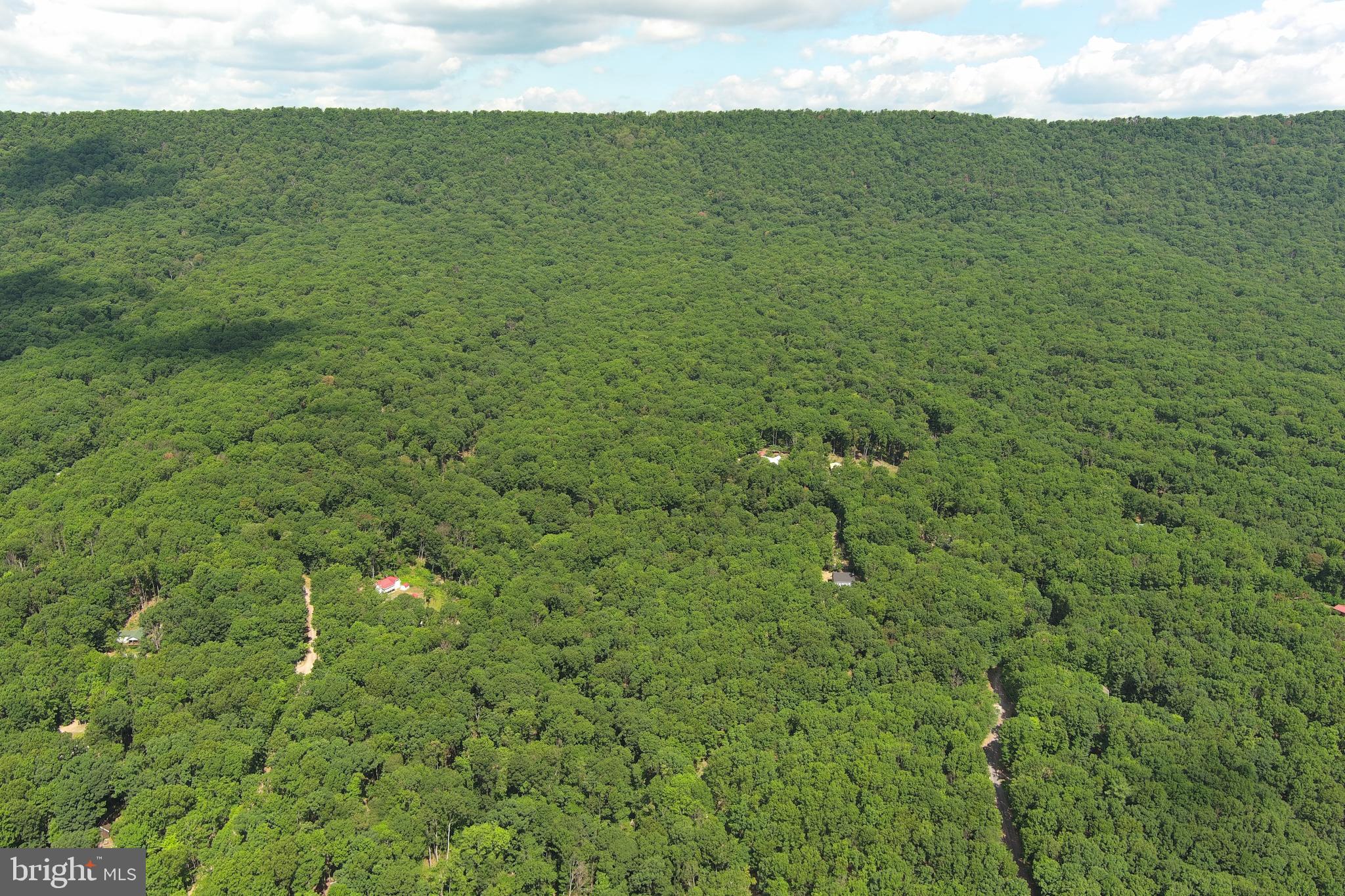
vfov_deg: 45.0
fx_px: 1083
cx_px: 672
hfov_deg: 63.7
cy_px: 448
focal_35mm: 29
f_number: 2.8
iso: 100
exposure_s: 1/720
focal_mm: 10.57
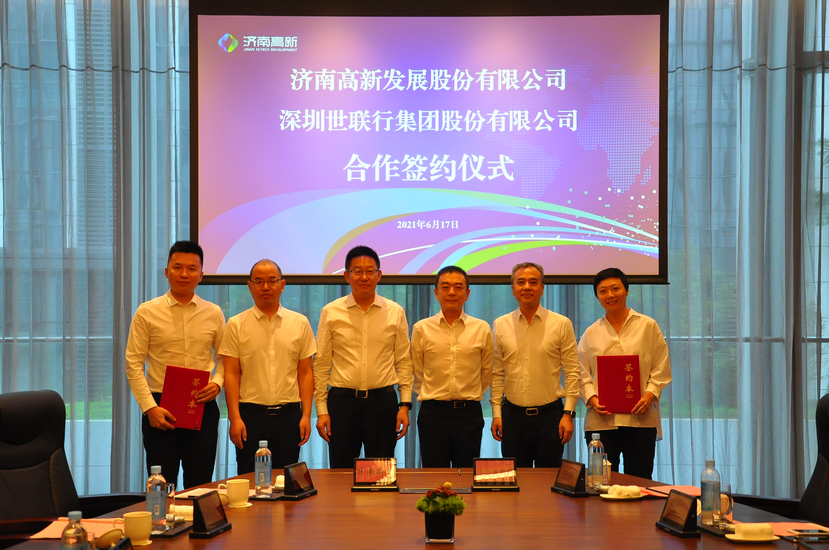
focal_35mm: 52
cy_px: 275
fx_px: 1207
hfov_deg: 37.9
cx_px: 414
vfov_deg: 25.7
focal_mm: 35
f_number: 4.5
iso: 1000
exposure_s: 1/100
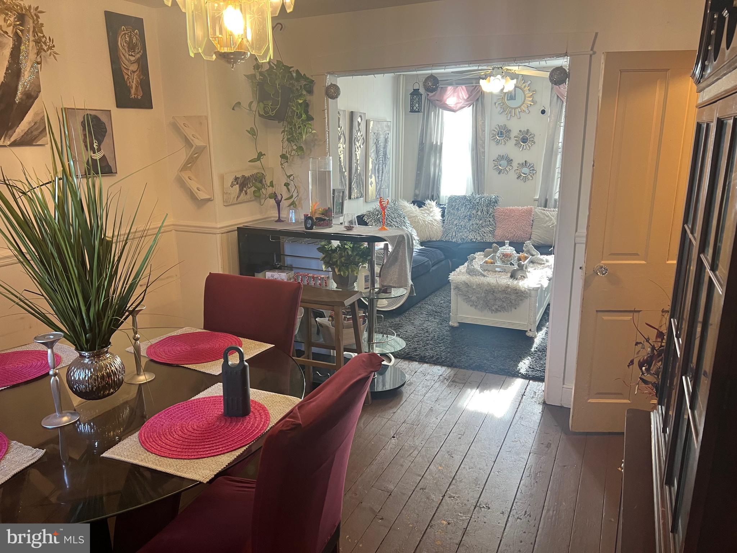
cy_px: 276
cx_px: 368
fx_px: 554
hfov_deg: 67.3
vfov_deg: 53.1
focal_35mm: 26
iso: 80
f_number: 1.5
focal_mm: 5.7
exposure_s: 1/60
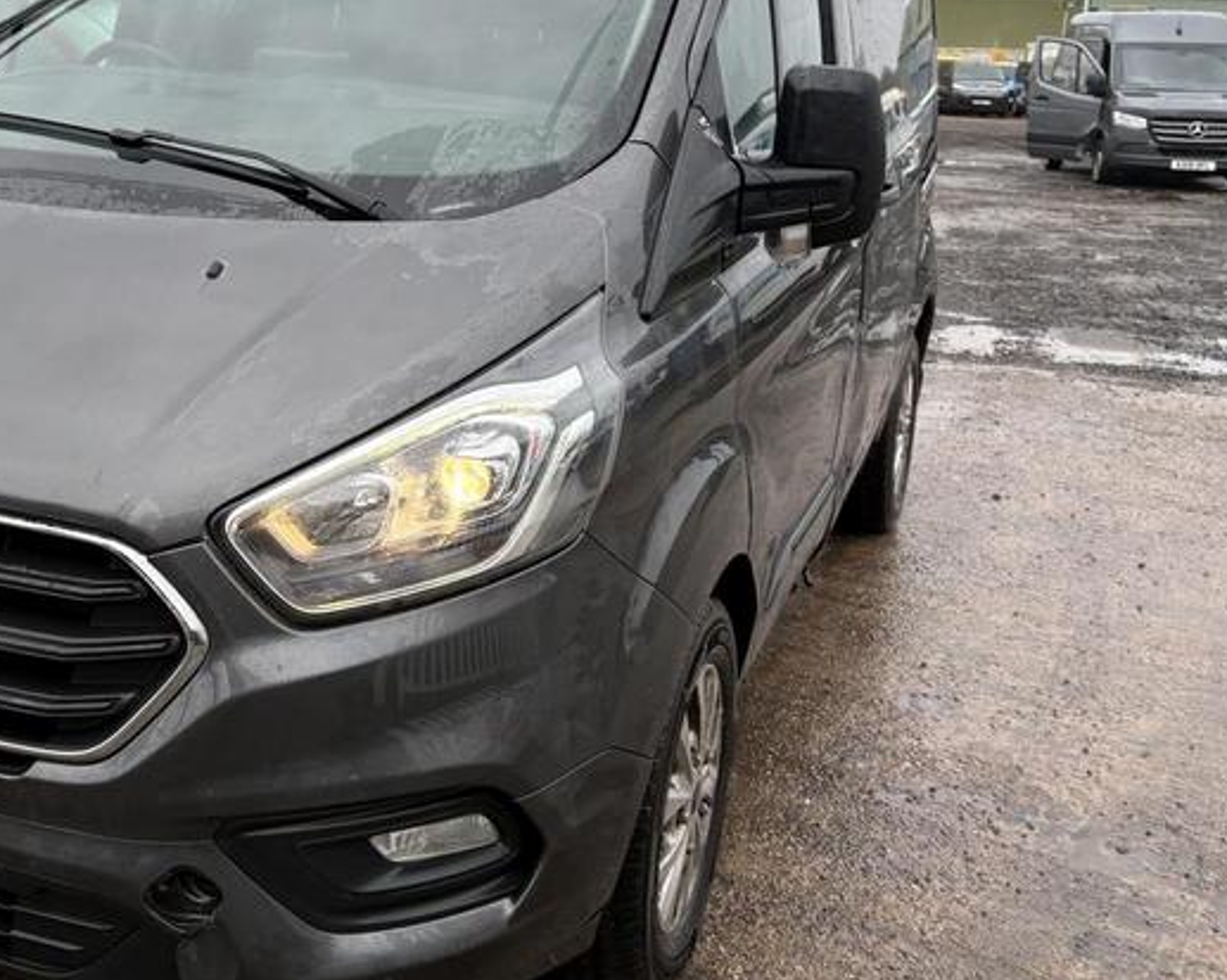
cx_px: 254
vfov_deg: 33.9
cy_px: 342
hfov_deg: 40.4
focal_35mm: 44
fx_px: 1597
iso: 50
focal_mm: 5.96
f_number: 1.6
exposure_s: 1/103
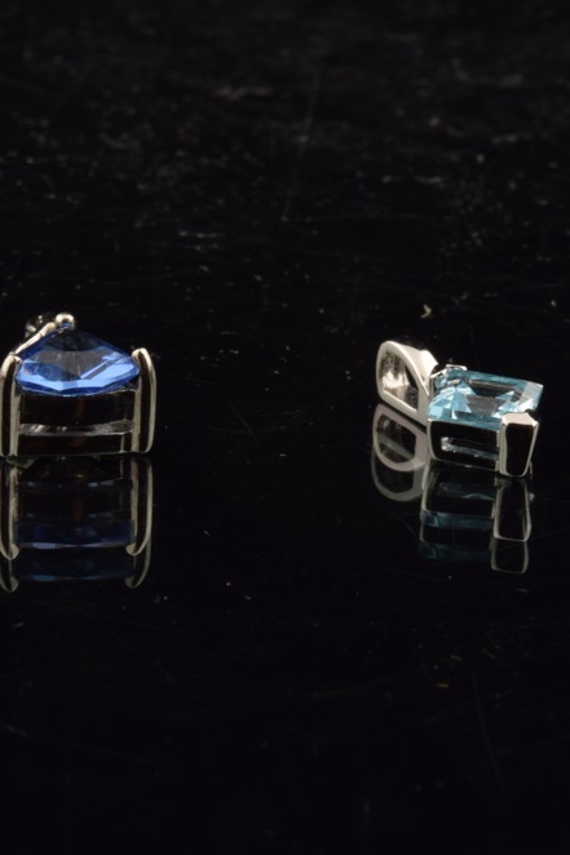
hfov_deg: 10.0
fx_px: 3231
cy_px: 426
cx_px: 81
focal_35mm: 136
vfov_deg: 15.1
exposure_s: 1/125
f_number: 25
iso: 100
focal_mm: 60
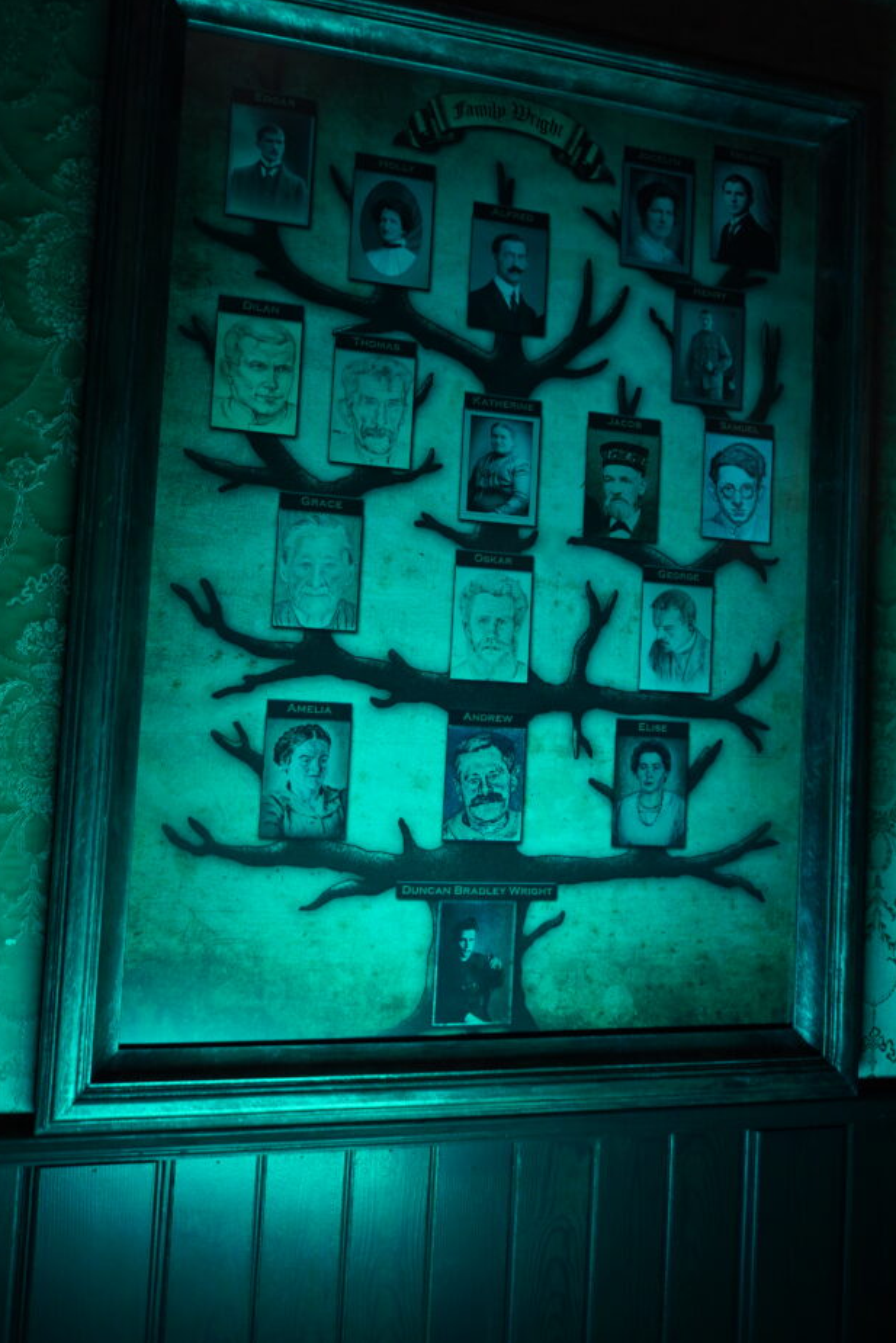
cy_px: 620
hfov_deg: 42.3
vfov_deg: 60.2
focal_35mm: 31
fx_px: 1157
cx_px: 455
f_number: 2.5
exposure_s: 1/160
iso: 1600
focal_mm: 28
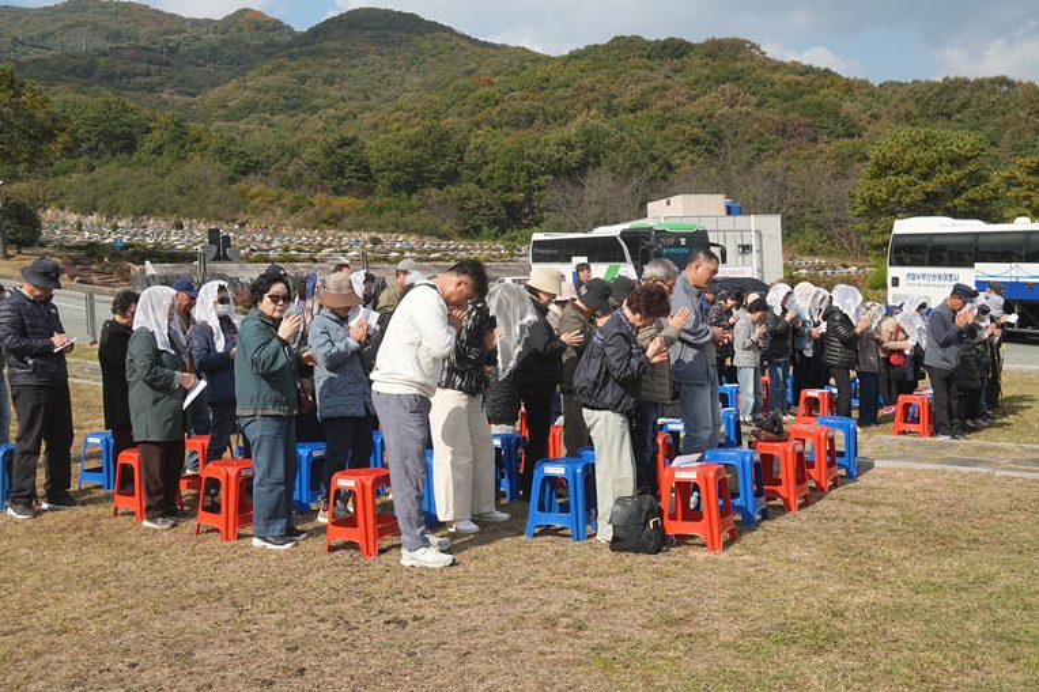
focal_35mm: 36
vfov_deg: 36.9
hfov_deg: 53.1
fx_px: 1039
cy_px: 346
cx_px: 520
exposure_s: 1/400
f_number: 9
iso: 200
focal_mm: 24
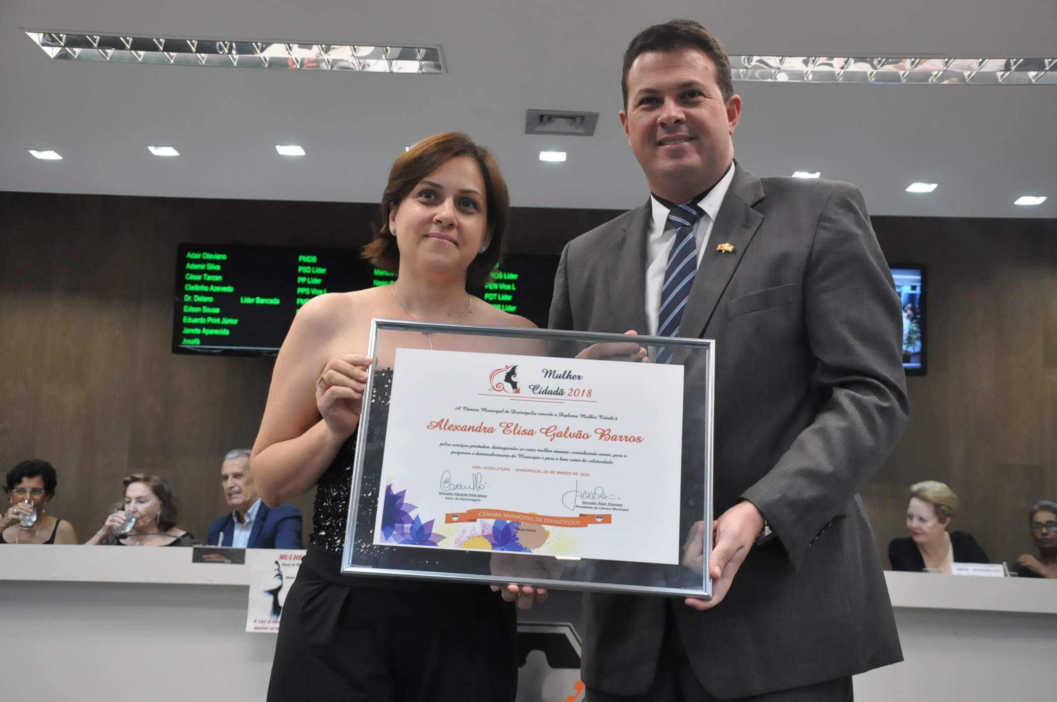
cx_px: 528
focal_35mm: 48
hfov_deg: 41.2
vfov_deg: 28.0
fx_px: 1408
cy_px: 351
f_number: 6.3
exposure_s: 1/125
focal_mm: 32
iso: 2000
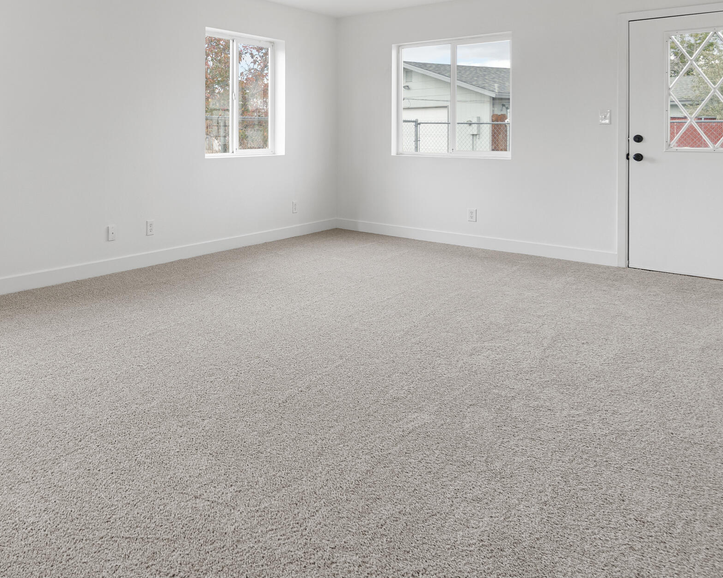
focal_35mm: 27
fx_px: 578
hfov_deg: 60.9
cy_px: 133
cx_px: 190
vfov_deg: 50.6
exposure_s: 1/6
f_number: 6.3
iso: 100
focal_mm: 10
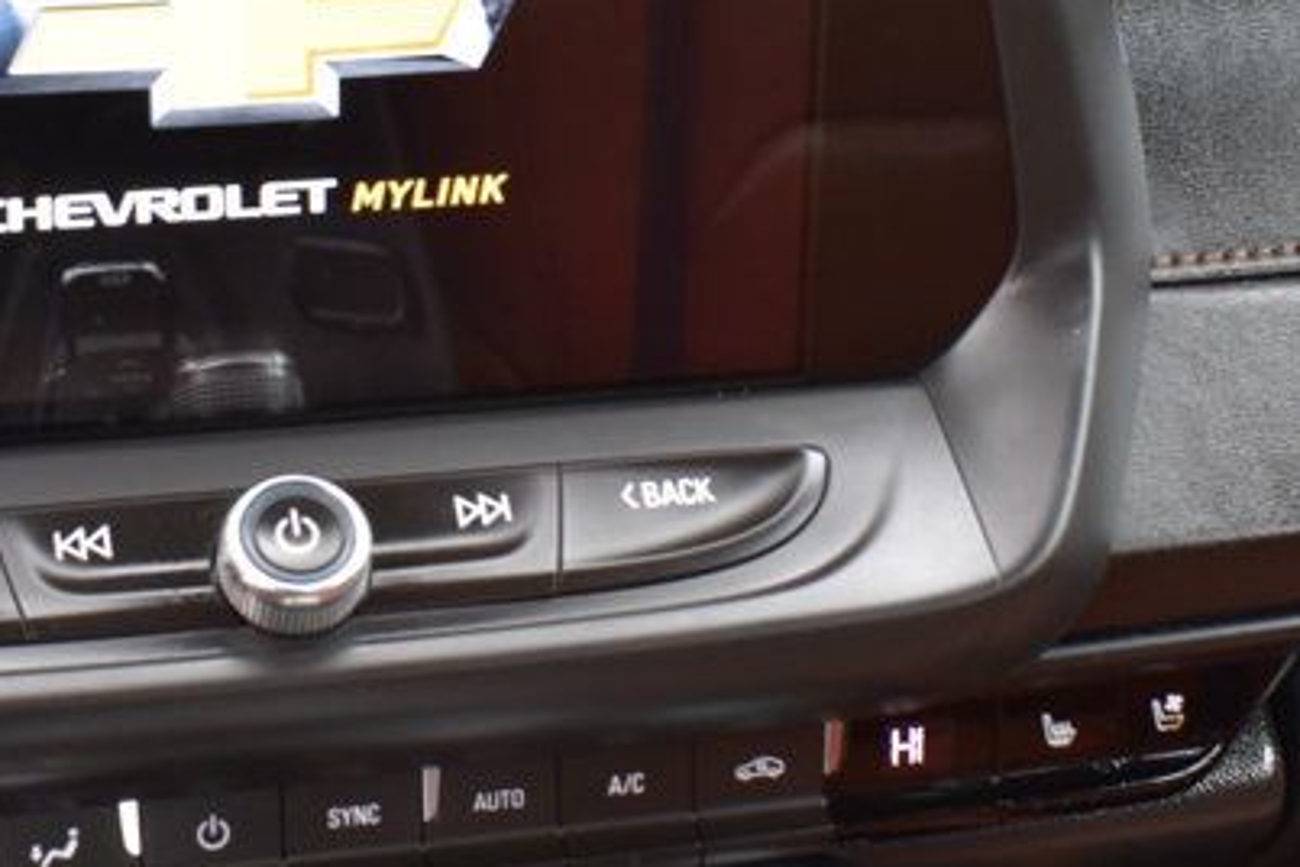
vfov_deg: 16.2
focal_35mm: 84
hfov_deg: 24.0
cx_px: 407
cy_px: 269
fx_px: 3033
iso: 400
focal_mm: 22
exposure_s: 1/15
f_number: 6.3
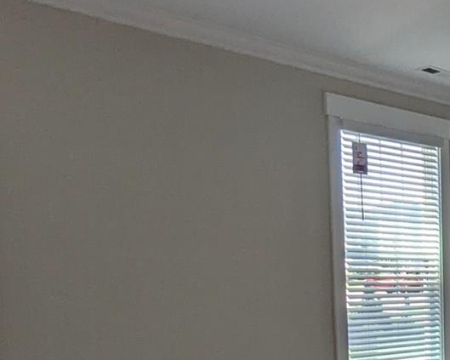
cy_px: 357
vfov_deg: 28.9
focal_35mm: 49
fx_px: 652
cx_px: 527
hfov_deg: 32.2
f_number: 2.2
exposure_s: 1/120
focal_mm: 1.95
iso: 50
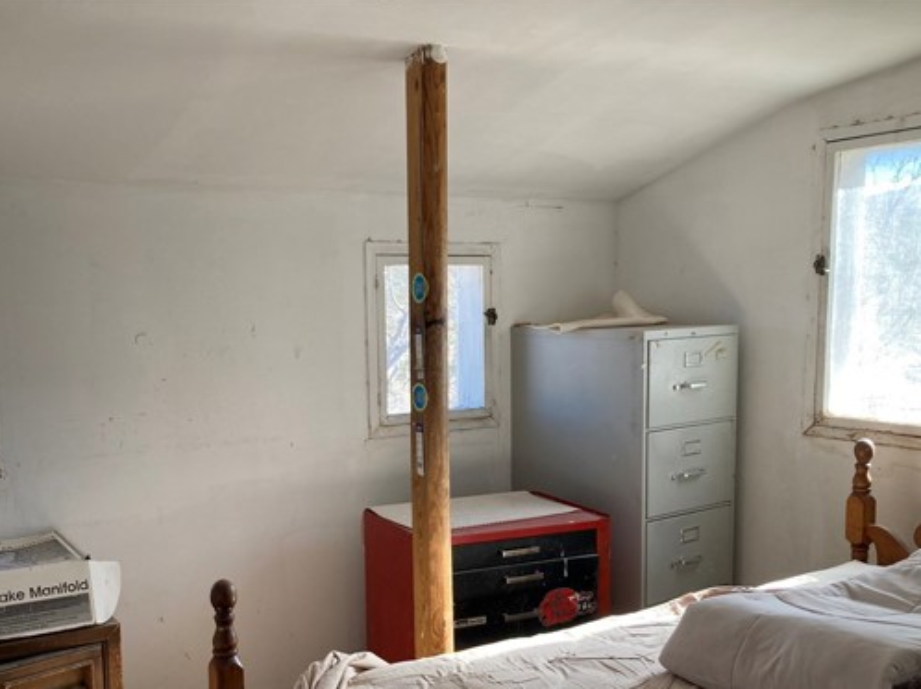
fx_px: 957
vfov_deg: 39.3
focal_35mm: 36
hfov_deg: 50.9
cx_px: 346
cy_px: 438
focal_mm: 3.99
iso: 25
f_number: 1.8
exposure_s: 1/121
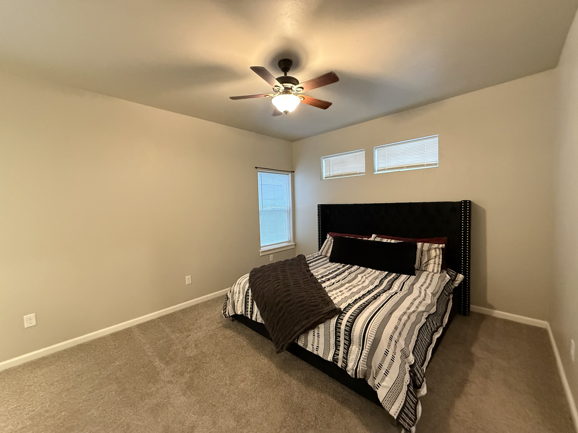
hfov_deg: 102.1
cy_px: 216
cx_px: 289
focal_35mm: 14
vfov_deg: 85.7
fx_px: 234
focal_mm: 2.22
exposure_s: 1/60
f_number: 2.2
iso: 800
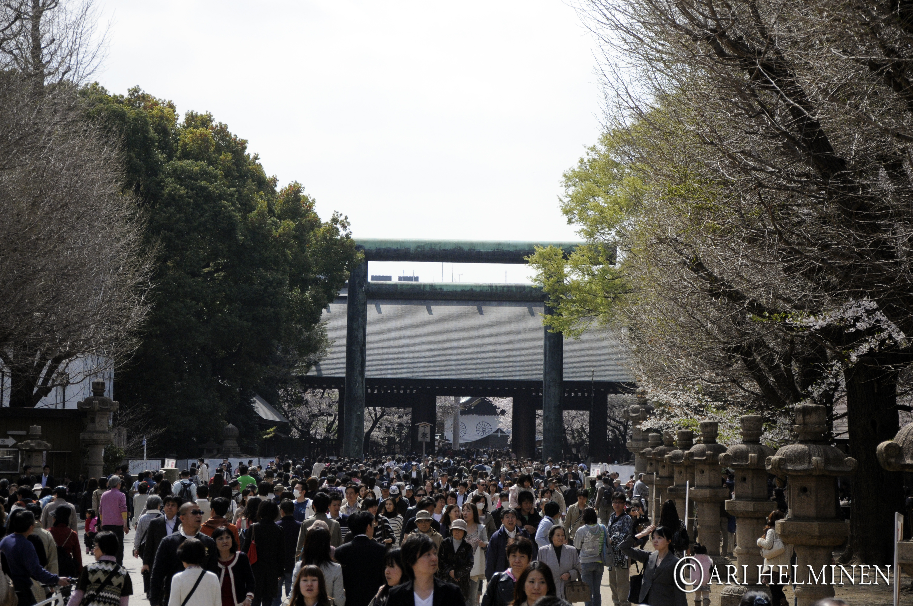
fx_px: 2850
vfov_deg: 12.1
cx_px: 456
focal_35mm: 112
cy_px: 303
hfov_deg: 18.2
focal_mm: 75
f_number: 5.3
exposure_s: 1/3200
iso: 640
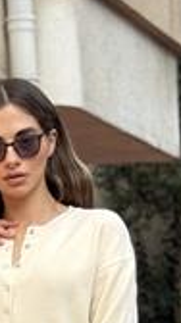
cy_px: 395
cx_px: 56
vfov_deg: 12.6
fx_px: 1422
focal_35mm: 166
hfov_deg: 7.3
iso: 64
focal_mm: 6.76
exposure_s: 1/812
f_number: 1.78
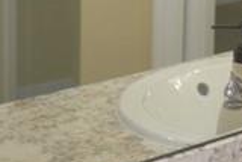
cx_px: 410
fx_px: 1098
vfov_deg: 8.1
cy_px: -151
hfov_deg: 11.8
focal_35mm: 163
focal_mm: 17
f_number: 4.2
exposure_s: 1/60
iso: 400
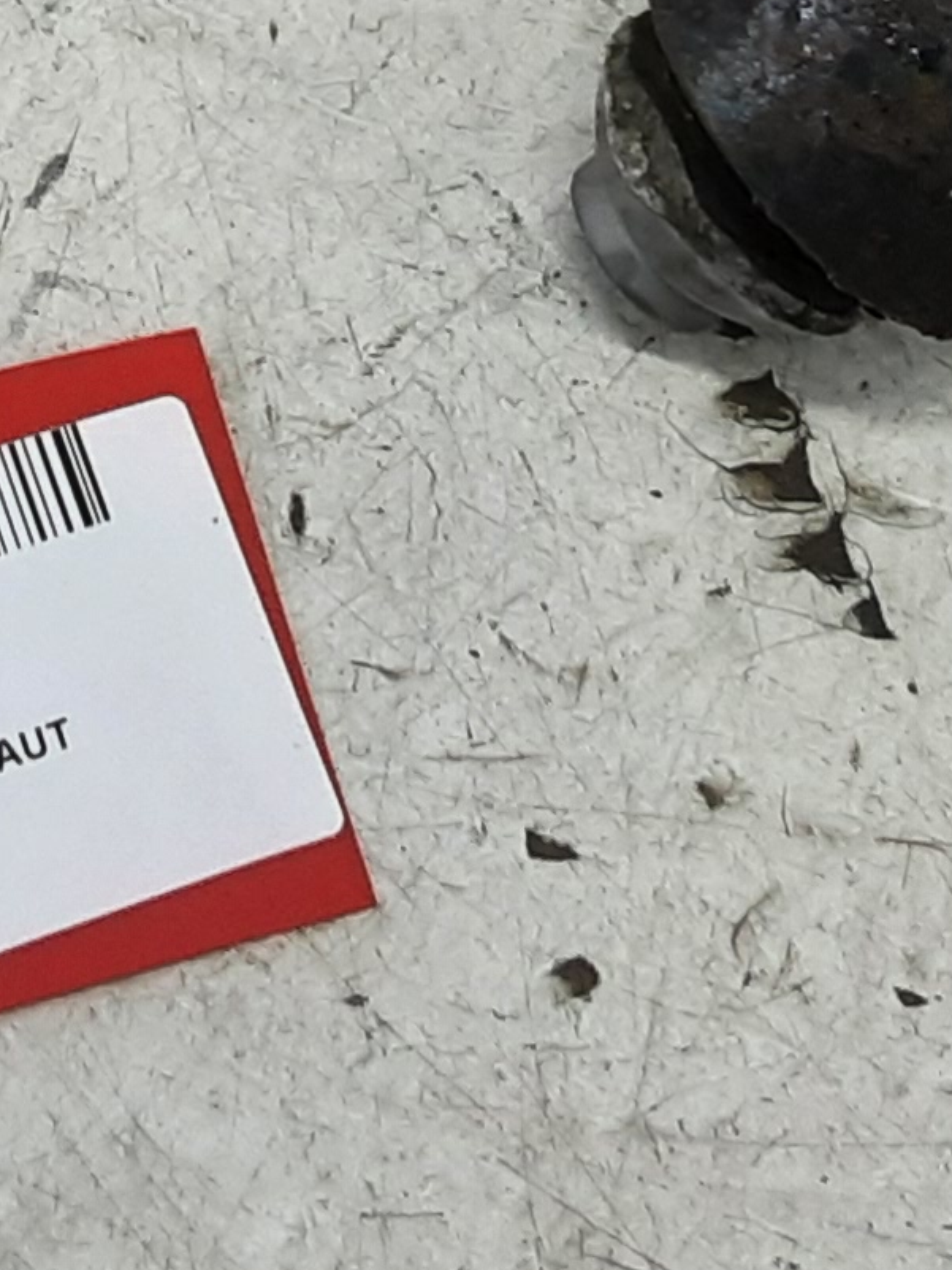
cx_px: 62
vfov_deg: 16.4
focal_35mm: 110
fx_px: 4033
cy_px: -596
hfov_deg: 13.3
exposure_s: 1/50
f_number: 1.9
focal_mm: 2.91
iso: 80
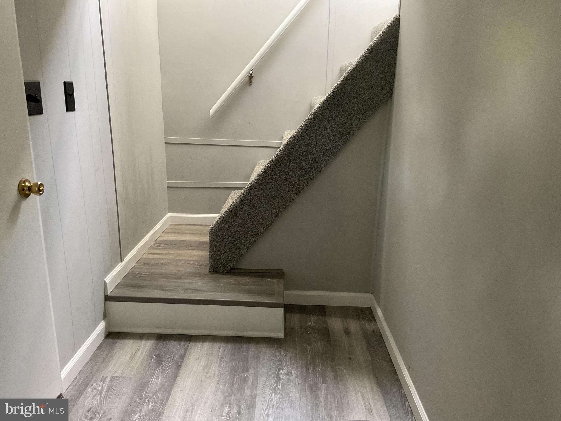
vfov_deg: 48.2
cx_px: 280
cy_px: 210
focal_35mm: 29
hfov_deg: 61.7
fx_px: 470
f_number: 1.8
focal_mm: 3
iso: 250
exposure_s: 1/60
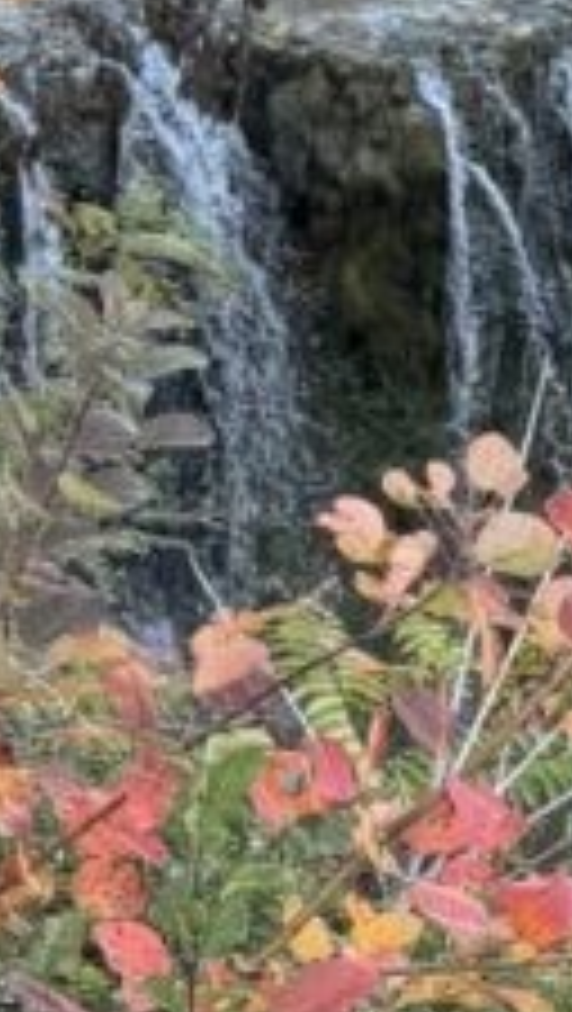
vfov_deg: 12.9
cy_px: 603
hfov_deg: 6.4
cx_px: 1977
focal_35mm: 167
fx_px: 4491
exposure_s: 1/187
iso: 64
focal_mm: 6.76
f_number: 1.78
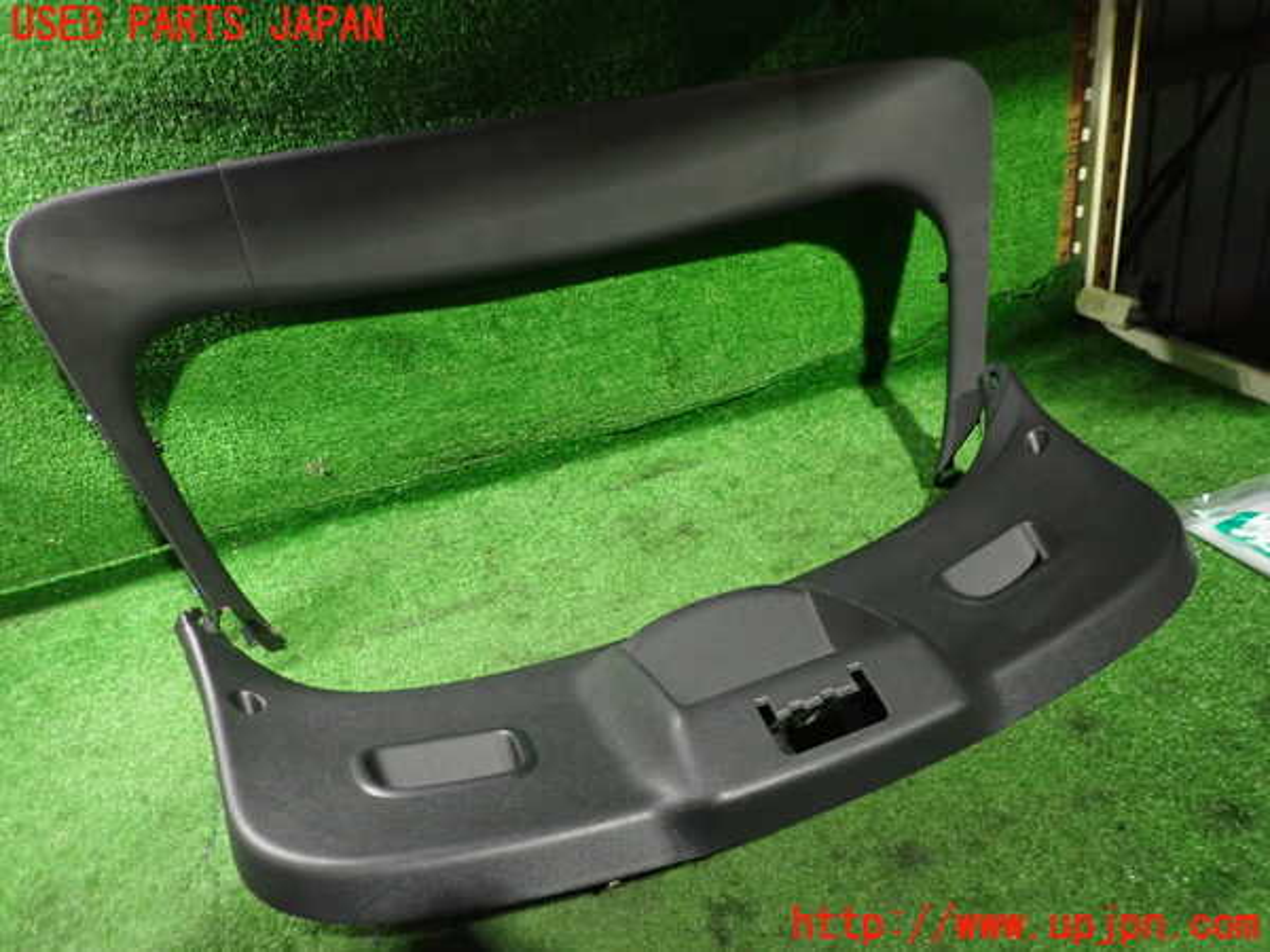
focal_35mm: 25
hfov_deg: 69.4
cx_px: 635
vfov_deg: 54.9
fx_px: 917
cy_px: 476
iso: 500
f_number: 2
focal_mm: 4.5
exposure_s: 1/30
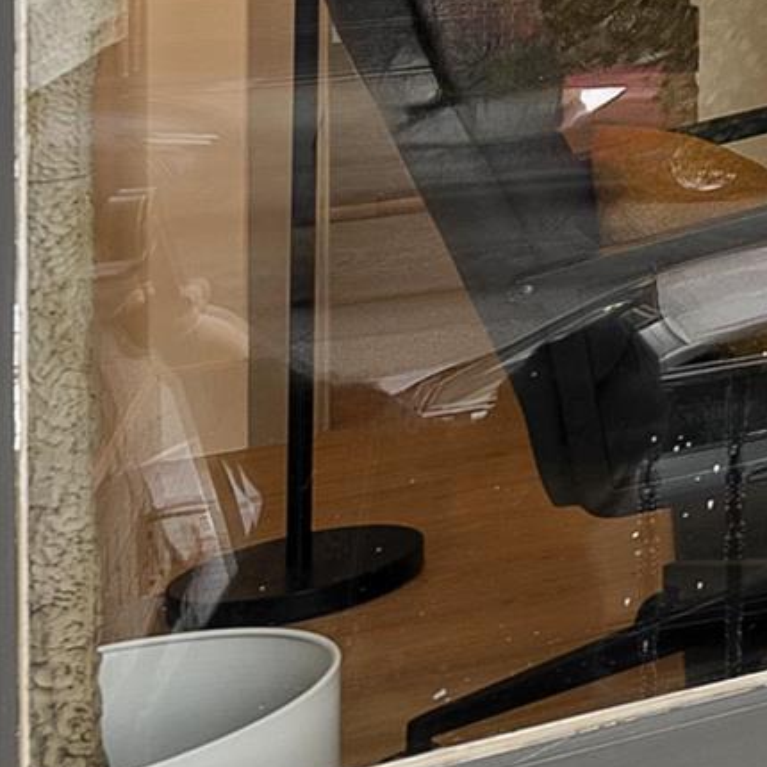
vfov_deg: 19.6
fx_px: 1980
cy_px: -322
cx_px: 2283
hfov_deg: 11.6
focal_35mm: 79
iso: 160
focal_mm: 13
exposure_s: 1/2
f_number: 9
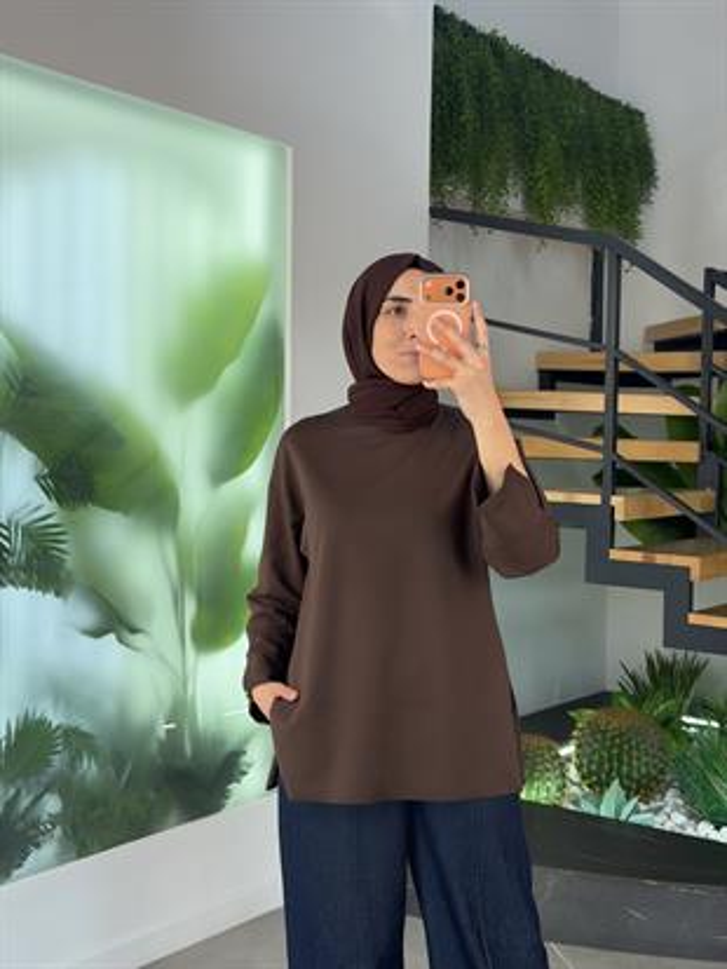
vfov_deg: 39.6
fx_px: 1343
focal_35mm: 48
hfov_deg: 30.3
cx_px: 364
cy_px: 484
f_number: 1.78
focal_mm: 6.76
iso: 50
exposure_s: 1/219
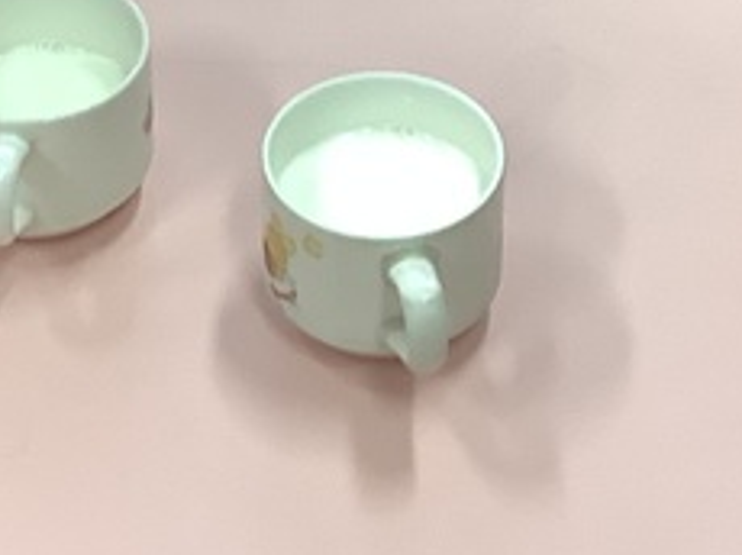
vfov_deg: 10.3
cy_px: -465
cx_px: 361
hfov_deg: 14.6
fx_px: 2891
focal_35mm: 135
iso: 100
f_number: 2.4
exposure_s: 1/60
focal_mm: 3.3
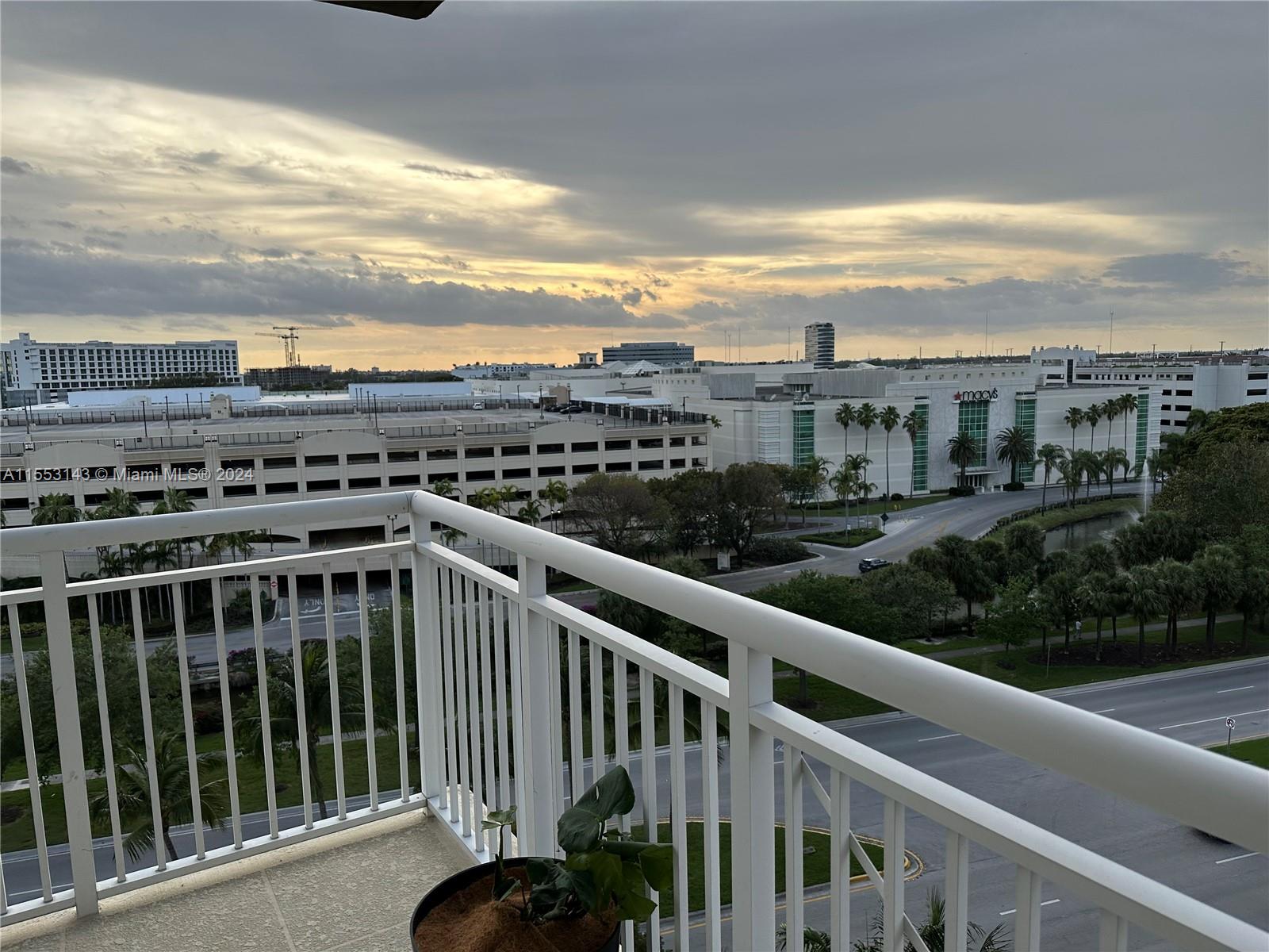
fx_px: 880
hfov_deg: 71.6
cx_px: 634
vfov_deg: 56.8
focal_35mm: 24
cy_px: 476
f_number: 1.78
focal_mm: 6.86
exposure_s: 1/2155
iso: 80
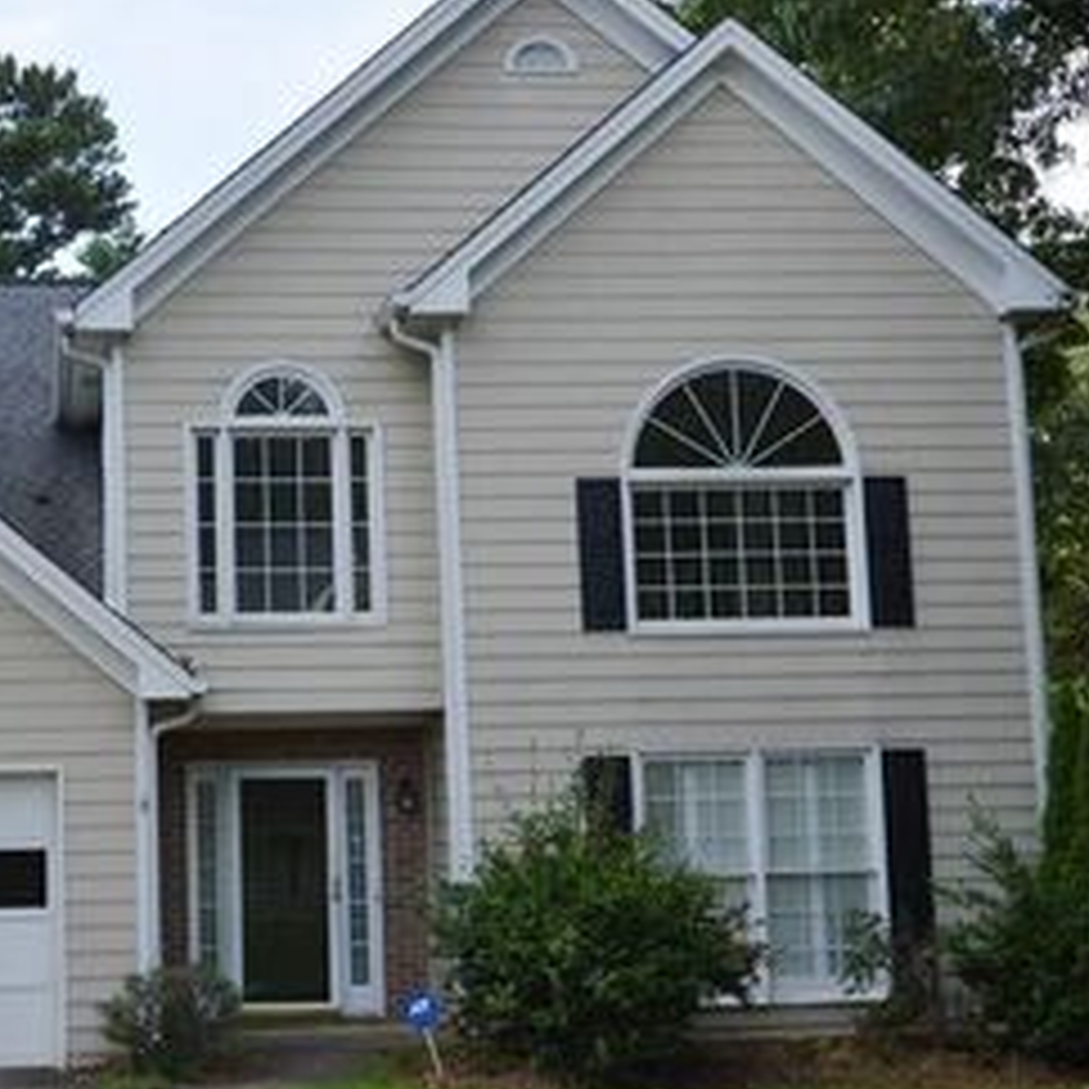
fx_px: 2064
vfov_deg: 29.5
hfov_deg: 28.9
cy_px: 578
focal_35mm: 58
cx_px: 216
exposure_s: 1/2000
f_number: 6.3
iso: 800
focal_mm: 22
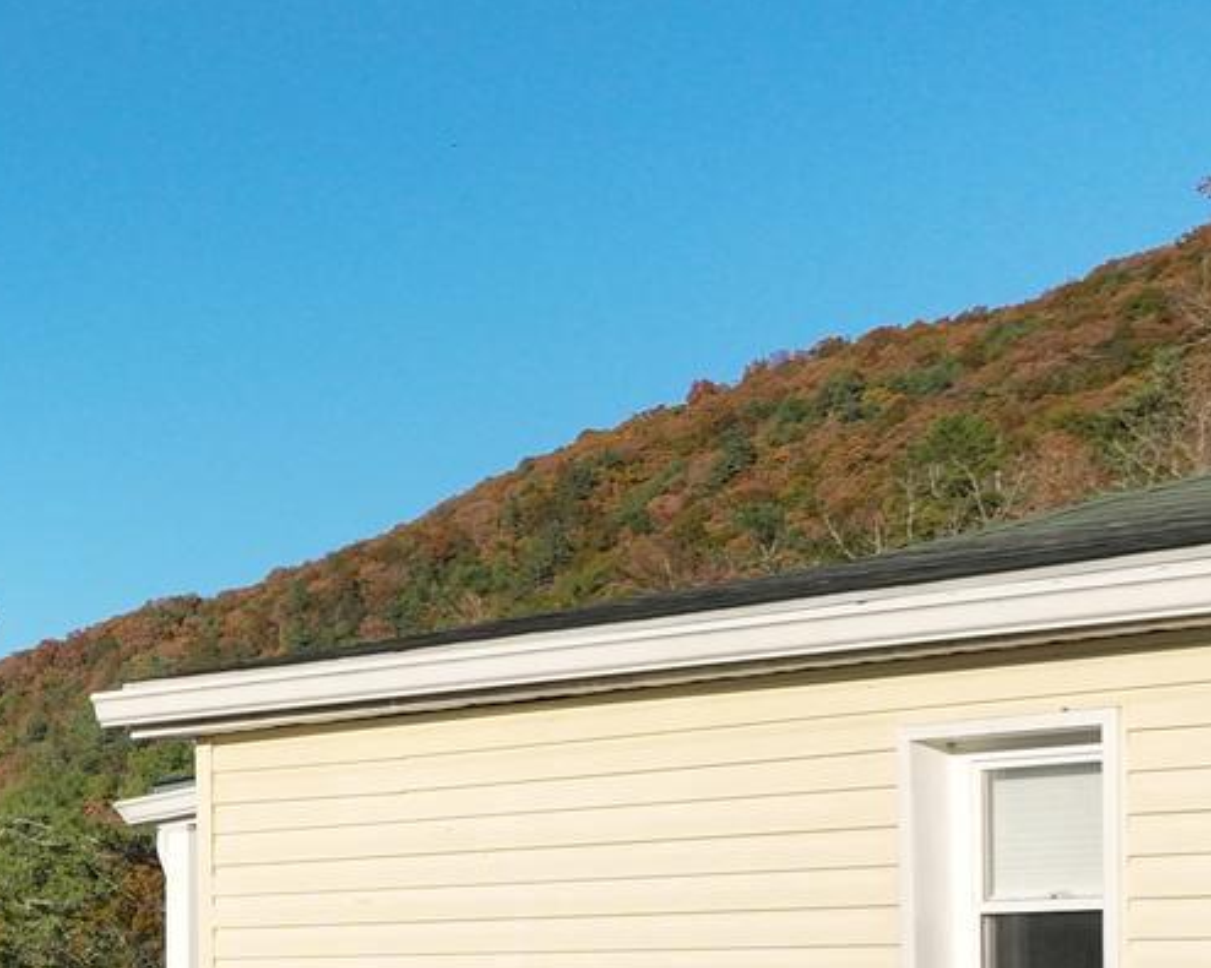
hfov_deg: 17.8
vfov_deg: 15.3
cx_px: -583
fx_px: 3476
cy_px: 1164
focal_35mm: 97
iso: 200
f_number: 2.8
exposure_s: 1/2500
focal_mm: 12.29
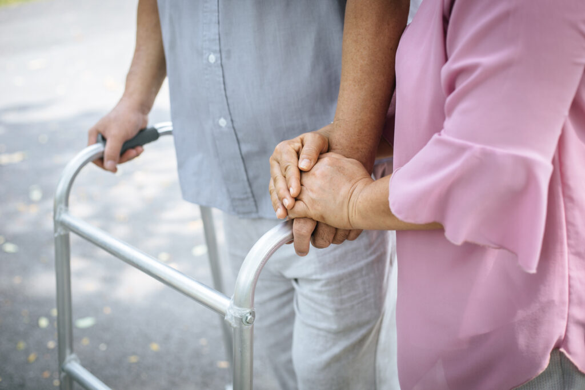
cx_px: 292
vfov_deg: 27.0
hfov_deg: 39.6
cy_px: 195
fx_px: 812
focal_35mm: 50
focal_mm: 50
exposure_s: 1/200
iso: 100
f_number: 3.2
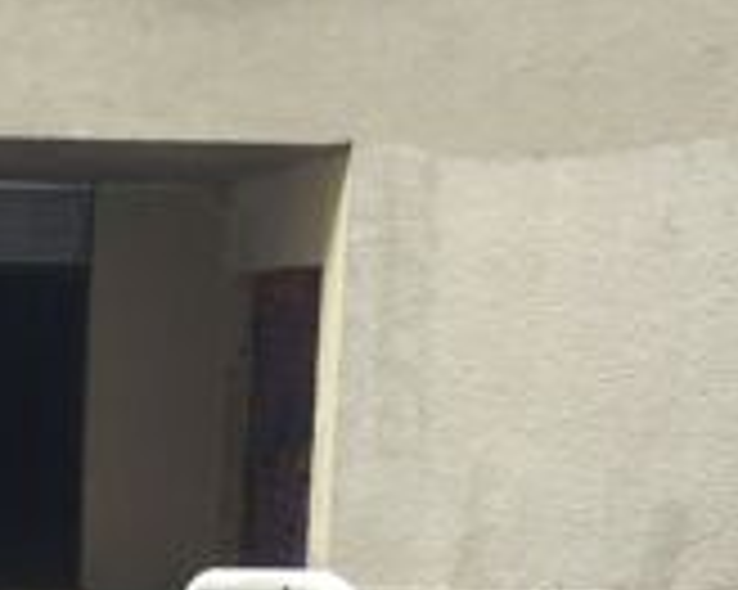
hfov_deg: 21.5
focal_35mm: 83
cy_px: 631
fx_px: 1812
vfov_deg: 17.9
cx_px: -122
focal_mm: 4.15
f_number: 2.2
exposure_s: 1/205
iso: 32
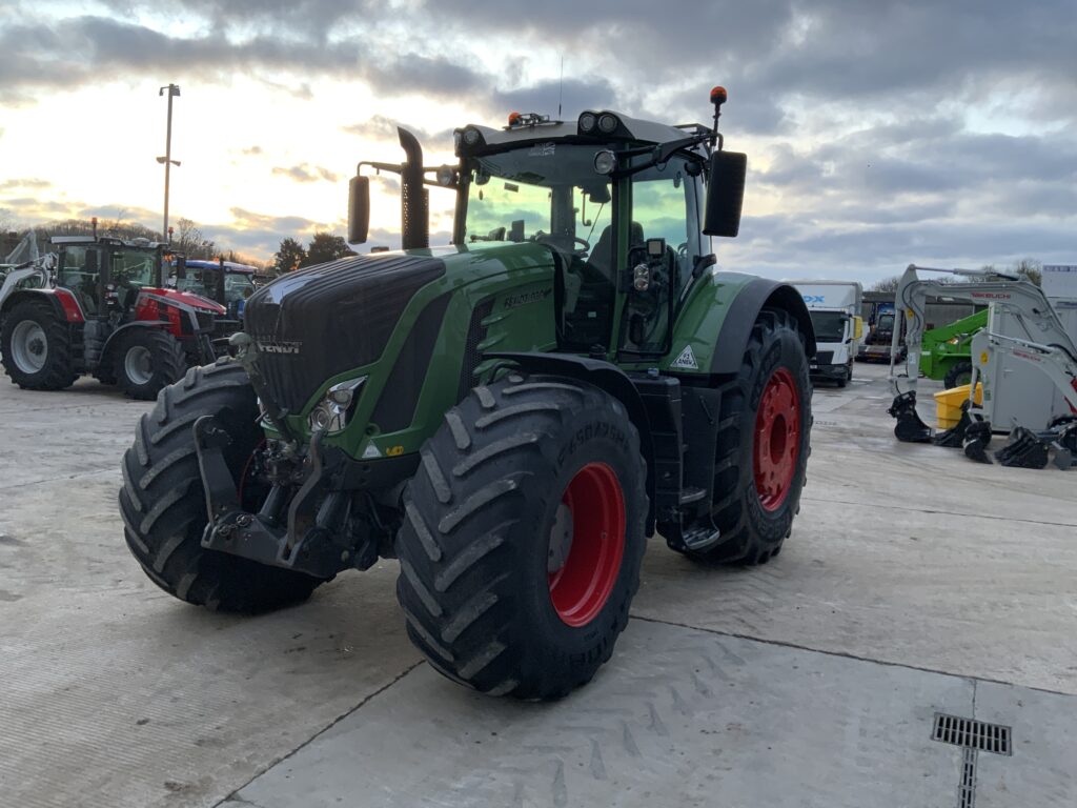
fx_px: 902
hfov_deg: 61.7
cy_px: 404
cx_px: 538
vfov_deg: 48.2
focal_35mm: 29
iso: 32
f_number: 1.8
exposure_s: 1/122
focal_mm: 3
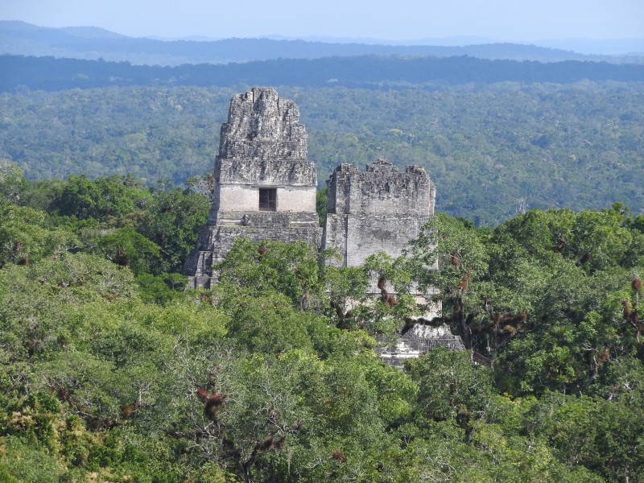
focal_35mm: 330
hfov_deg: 6.0
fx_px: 6139
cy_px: 242
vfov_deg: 4.5
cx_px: 322
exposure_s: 1/400
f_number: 5.5
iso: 100
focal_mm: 59.1
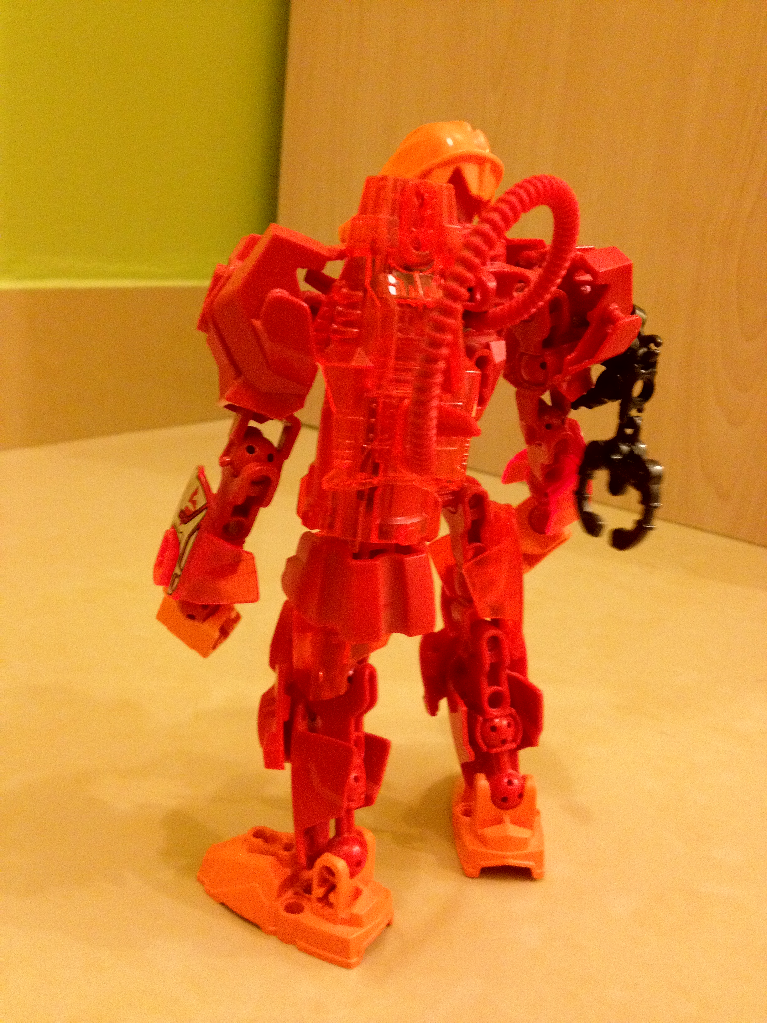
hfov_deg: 40.7
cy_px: 512
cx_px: 384
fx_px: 1034
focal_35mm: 35
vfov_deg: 52.6
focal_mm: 4.28
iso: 500
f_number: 2.4
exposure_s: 1/15
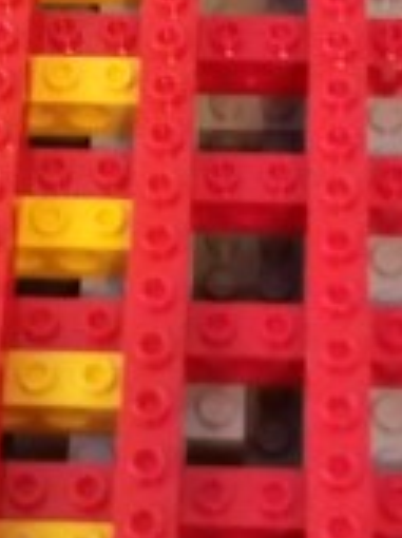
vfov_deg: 16.2
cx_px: 187
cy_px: 225
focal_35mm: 122
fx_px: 1894
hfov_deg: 12.1
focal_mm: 3.93
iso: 800
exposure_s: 1/17
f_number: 1.7
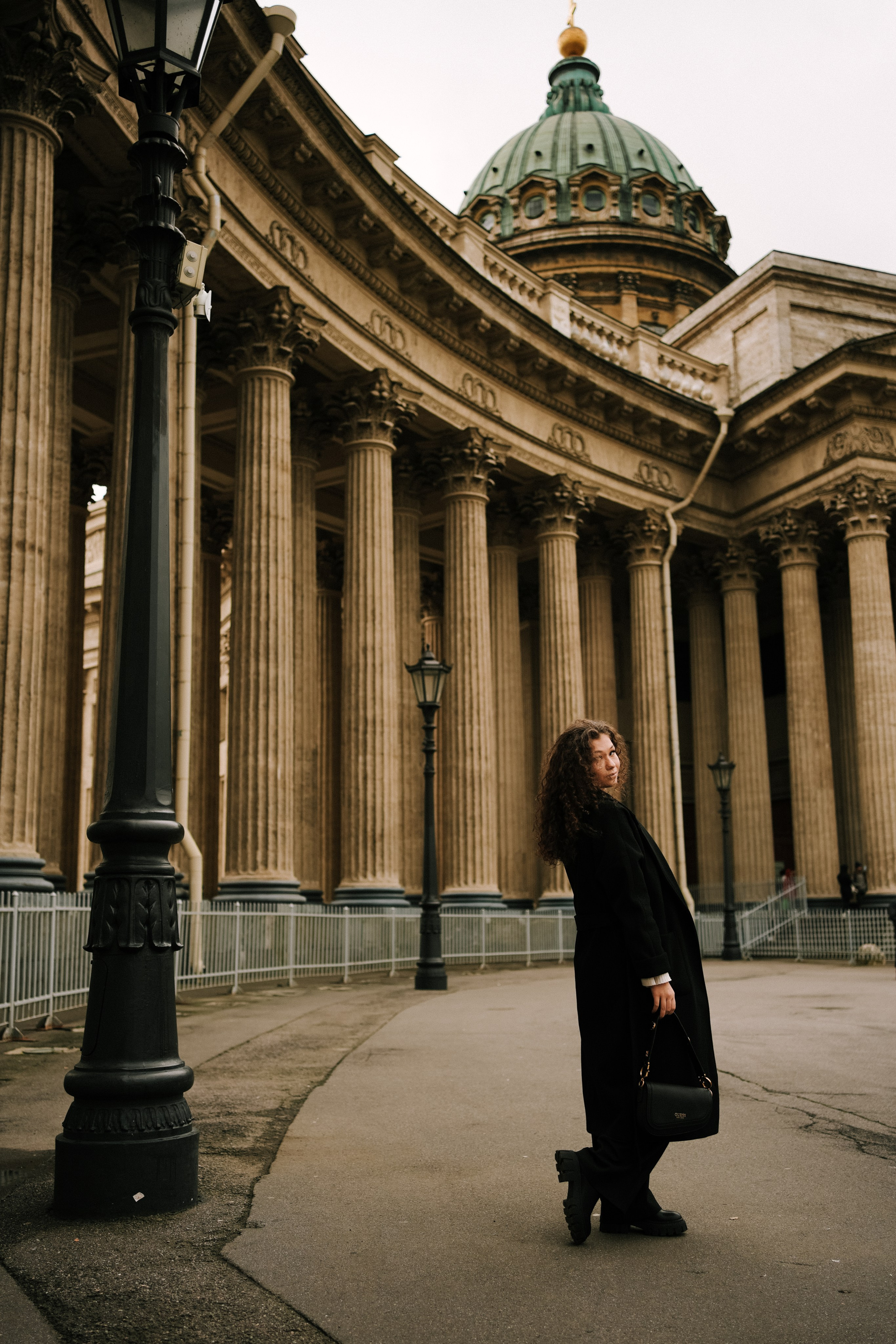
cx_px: 448
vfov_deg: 54.4
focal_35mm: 35
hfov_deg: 37.9
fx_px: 1307
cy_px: 672
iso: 100
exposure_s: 1/320
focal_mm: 35
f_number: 2.8
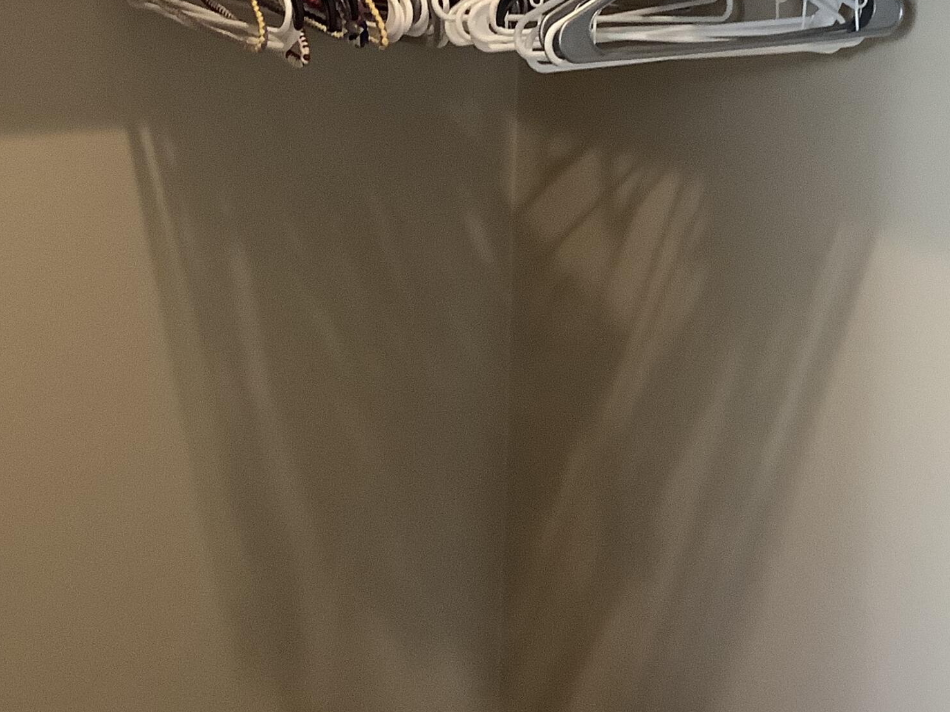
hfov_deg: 30.4
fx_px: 1729
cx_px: 290
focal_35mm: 63
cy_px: 76
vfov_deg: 22.7
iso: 400
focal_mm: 3.3
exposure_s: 1/30
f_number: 2.4
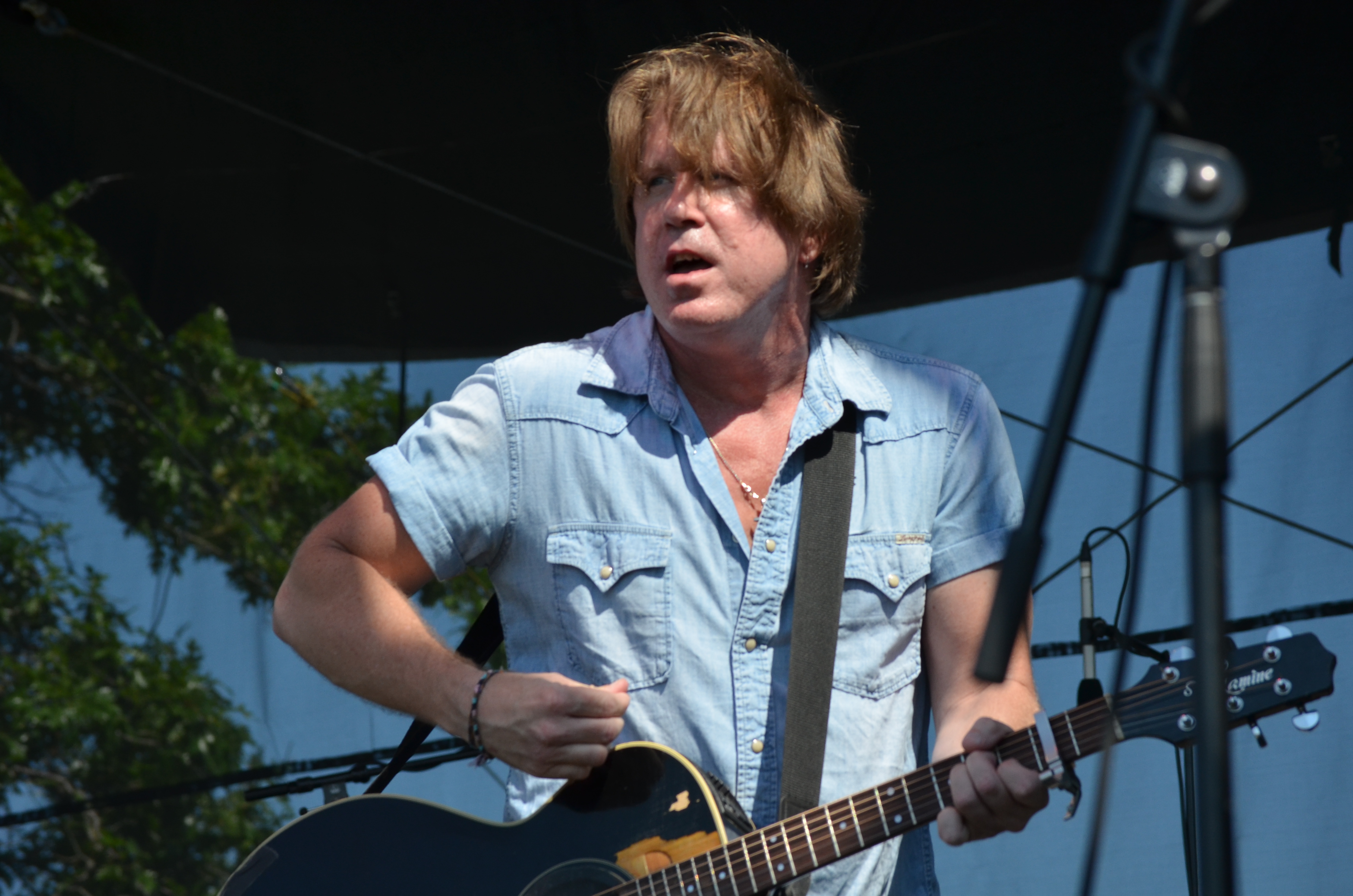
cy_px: 448
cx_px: 676
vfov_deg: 9.9
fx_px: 5176
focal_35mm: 138
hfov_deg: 14.9
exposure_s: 1/1600
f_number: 6.3
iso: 400
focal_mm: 92
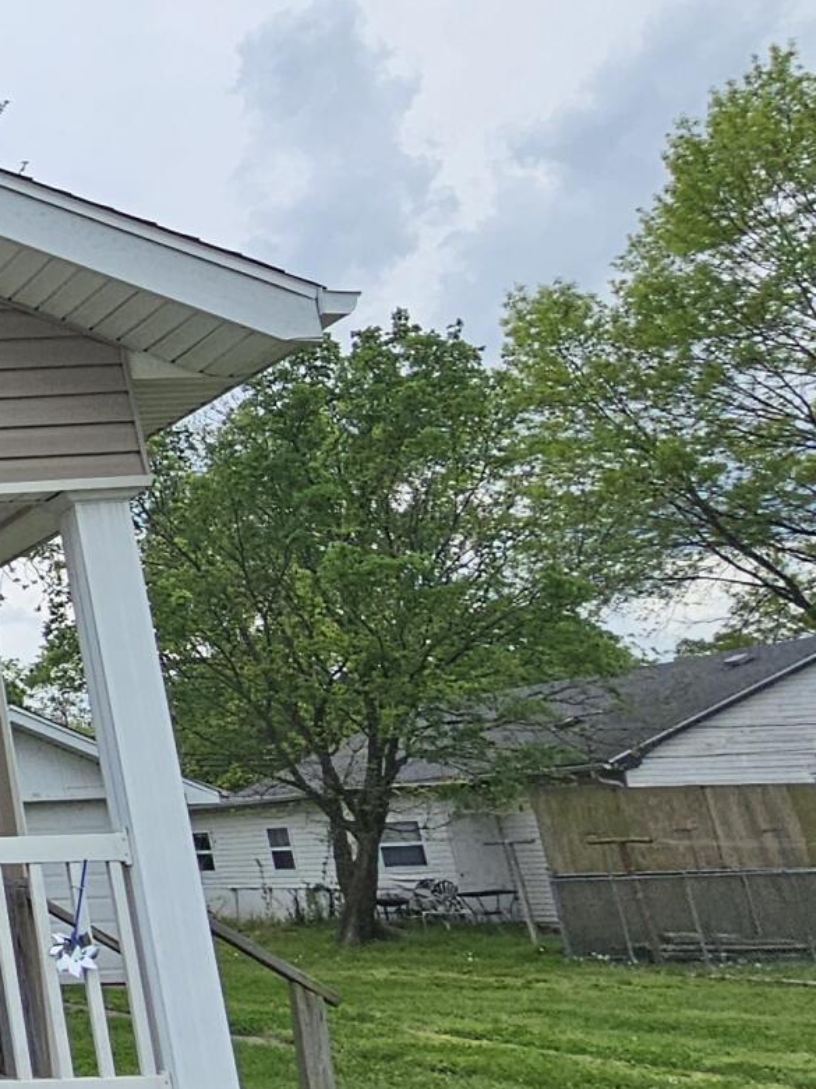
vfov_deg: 37.5
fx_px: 1572
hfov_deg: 19.8
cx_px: -716
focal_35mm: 50
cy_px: 310
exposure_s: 1/3550
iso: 50
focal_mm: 2.2
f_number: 2.2
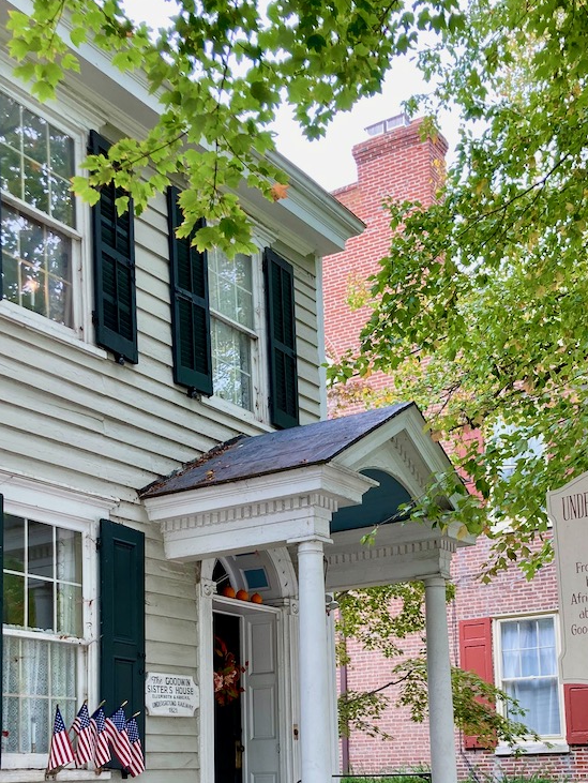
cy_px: 665
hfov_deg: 29.7
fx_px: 1109
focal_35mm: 49
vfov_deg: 37.0
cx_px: 325
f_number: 1.8
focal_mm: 3.99
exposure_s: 1/122
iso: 32
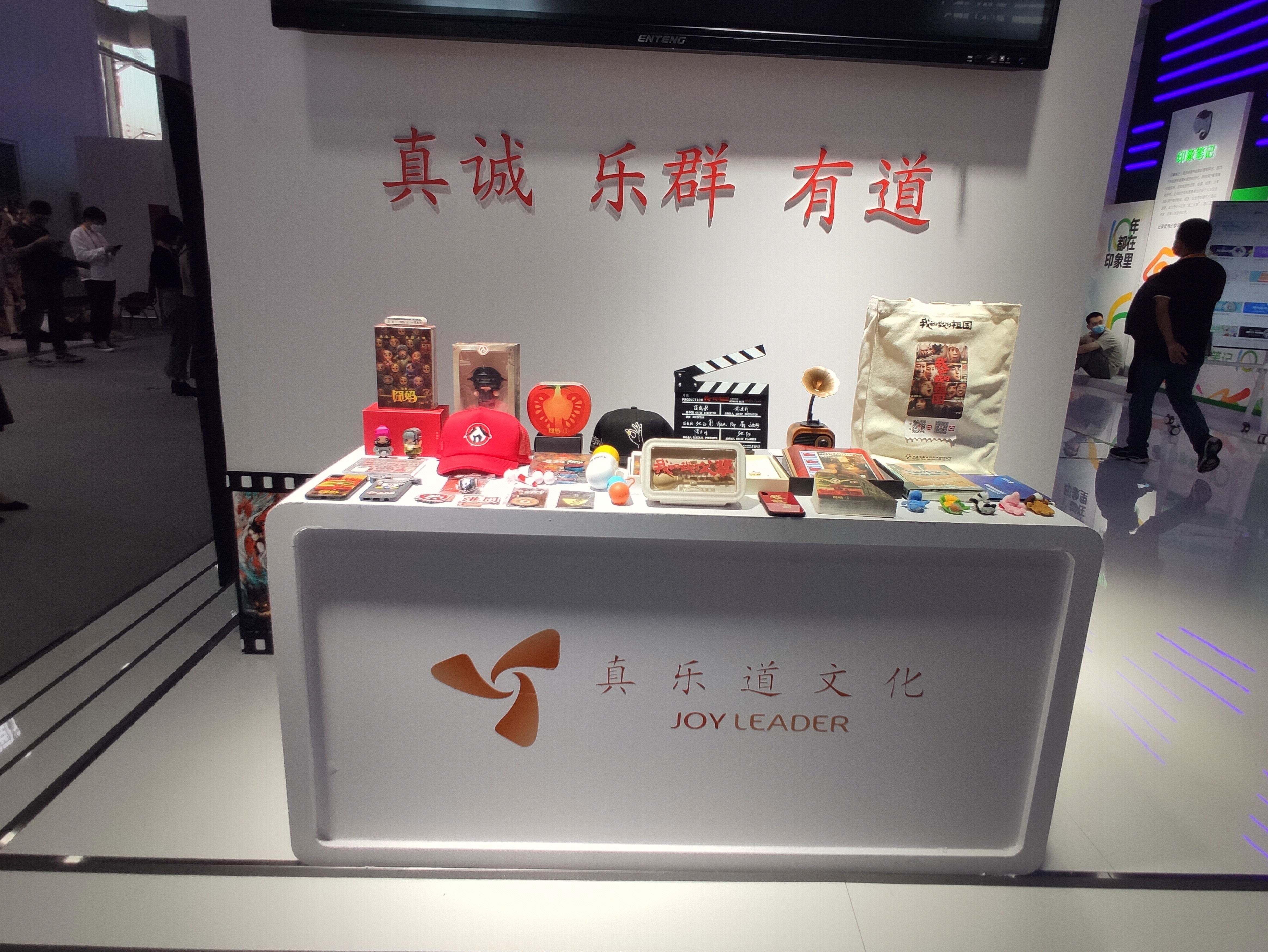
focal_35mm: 21
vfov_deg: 63.5
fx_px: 770
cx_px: 634
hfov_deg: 79.0
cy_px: 476
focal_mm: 2.25
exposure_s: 1/368
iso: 100
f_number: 2.2
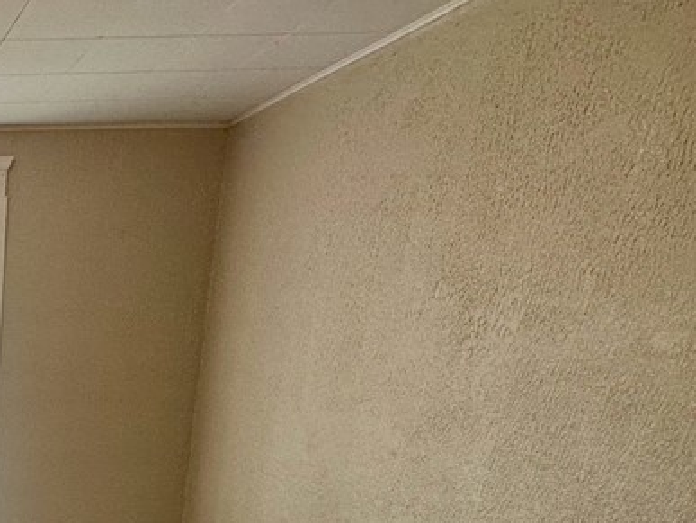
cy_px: 543
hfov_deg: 34.3
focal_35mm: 37
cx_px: -223
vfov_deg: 34.6
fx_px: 745
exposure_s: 1/120
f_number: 2.2
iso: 100
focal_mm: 2.22
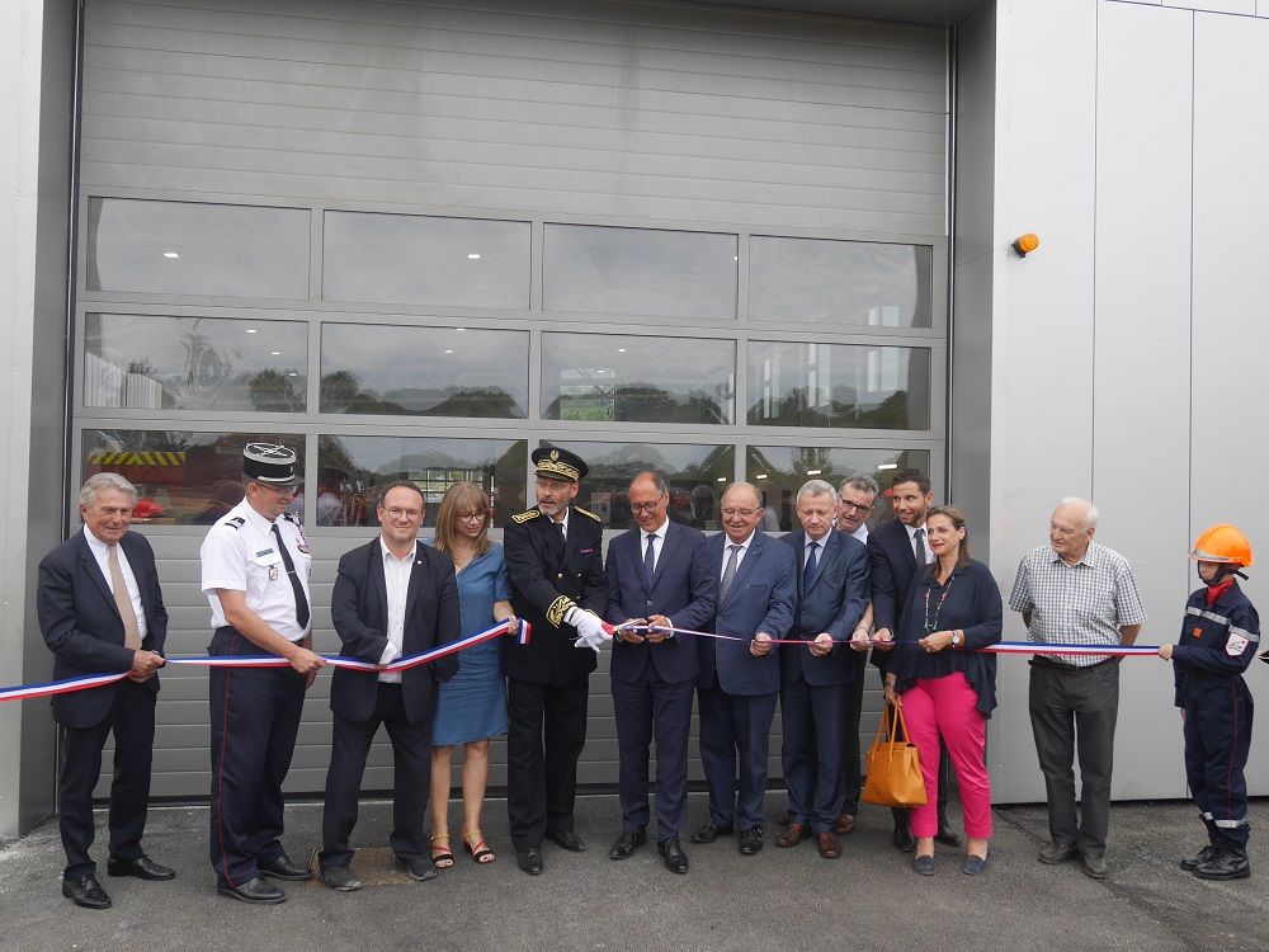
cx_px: 634
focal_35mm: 32
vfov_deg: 44.2
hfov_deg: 56.8
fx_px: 1173
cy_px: 476
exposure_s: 1/160
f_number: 5
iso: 200
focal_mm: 16
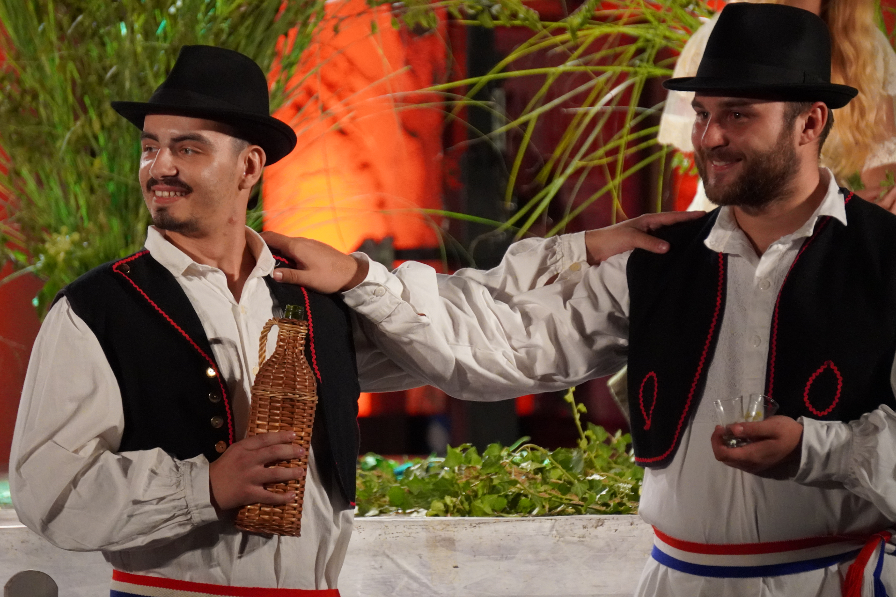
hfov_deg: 6.5
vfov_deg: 4.3
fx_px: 7864
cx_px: 449
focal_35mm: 316
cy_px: 298
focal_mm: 210
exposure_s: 1/250
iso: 6400
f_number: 6.3
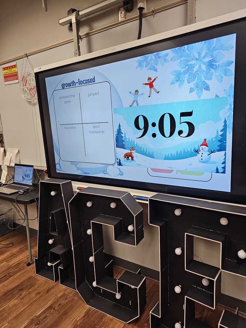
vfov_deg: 73.9
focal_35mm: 23
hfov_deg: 58.9
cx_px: 123
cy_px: 164
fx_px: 218
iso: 160
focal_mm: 6.3
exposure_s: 1/120
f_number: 1.7
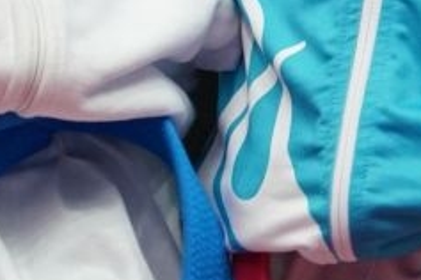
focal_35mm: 1504
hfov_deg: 1.4
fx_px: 17587
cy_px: -360
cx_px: 965
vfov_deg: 0.9
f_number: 2.8
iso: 1250
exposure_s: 1/320
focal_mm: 198
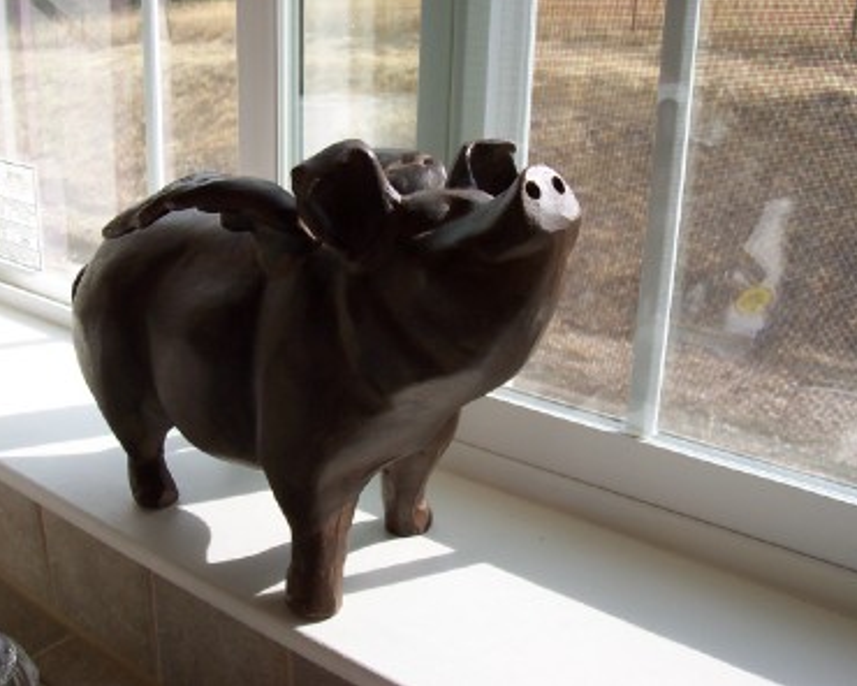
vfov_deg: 38.2
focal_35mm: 39
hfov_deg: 46.8
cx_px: 398
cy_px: 341
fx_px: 989
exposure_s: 1/350
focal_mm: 5.6
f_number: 2.8
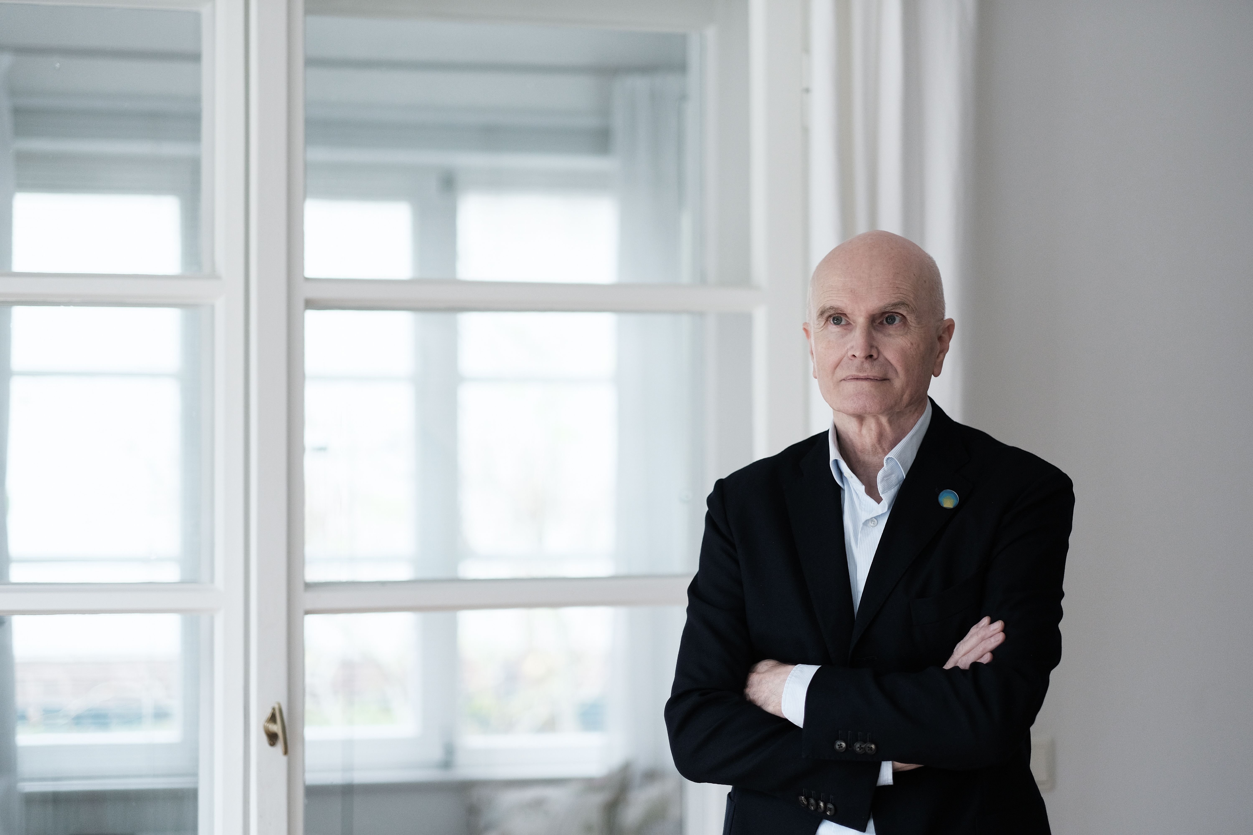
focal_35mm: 84
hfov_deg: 24.2
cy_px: 418
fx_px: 2923
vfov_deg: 16.3
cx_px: 626
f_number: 1.4
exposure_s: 1/320
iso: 640
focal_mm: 56
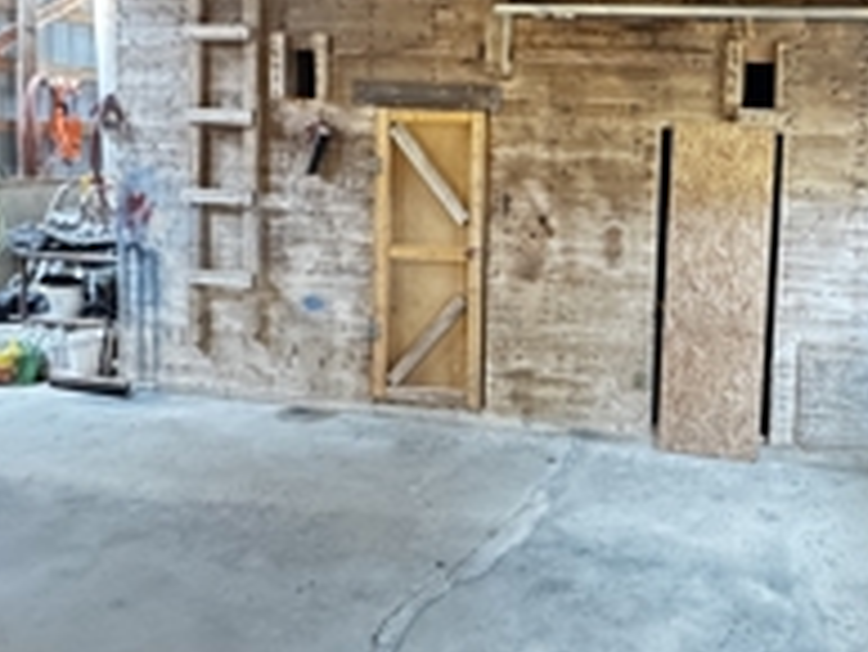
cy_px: 193
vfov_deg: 47.1
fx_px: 728
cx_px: 684
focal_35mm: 29
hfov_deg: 57.4
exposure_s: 1/30
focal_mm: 2.22
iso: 1600
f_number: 2.2
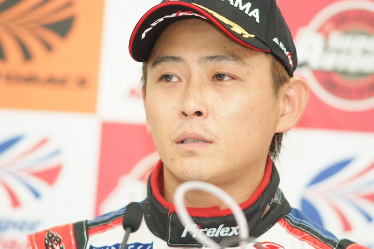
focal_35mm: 270
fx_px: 2805
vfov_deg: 5.1
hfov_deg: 7.6
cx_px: 187
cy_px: 124
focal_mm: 180
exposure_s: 1/125
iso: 800
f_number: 2.8
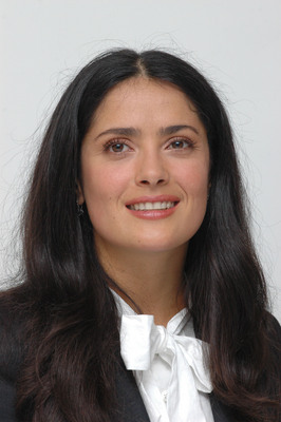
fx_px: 2199
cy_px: 211
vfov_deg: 11.0
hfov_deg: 7.3
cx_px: 140
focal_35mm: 188
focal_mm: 125
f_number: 8
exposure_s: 1/1250
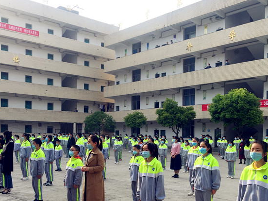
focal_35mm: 42
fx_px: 325
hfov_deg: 44.8
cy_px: 142
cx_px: 125
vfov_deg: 33.9
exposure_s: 1/638
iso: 32
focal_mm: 4.15
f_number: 2.2
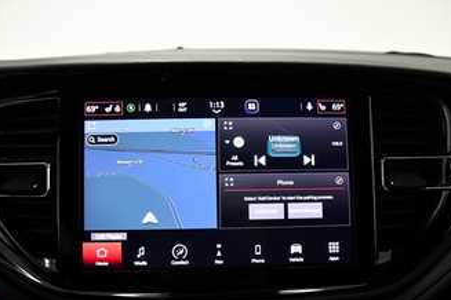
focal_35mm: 33
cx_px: 217
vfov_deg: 39.8
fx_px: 413
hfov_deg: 57.2
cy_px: 182
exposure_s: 1/125
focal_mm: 18
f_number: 3.5
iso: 2200
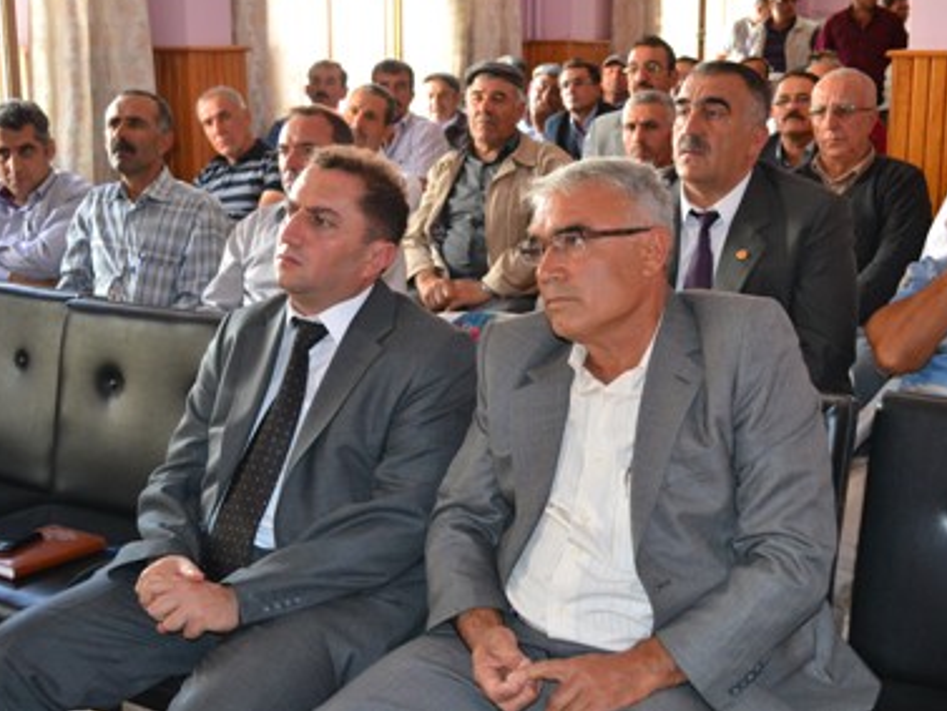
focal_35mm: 48
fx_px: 1314
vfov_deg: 30.3
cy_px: 340
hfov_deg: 39.6
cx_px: 490
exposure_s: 1/60
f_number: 4.5
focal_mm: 28
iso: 640
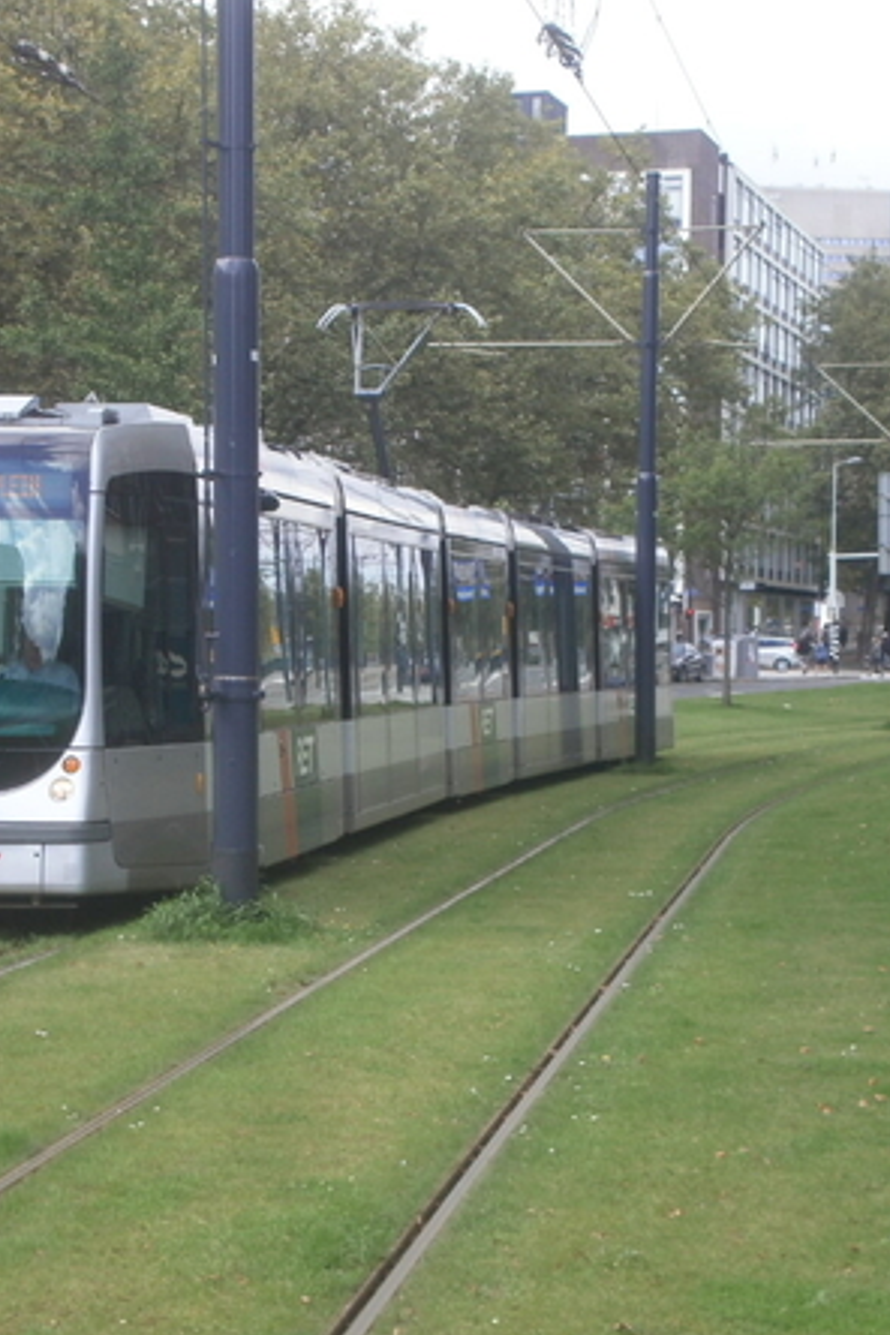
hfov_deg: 16.4
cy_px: 664
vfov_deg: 24.5
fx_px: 3078
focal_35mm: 83
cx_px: 316
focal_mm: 10.3
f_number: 5.9
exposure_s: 1/125
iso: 100
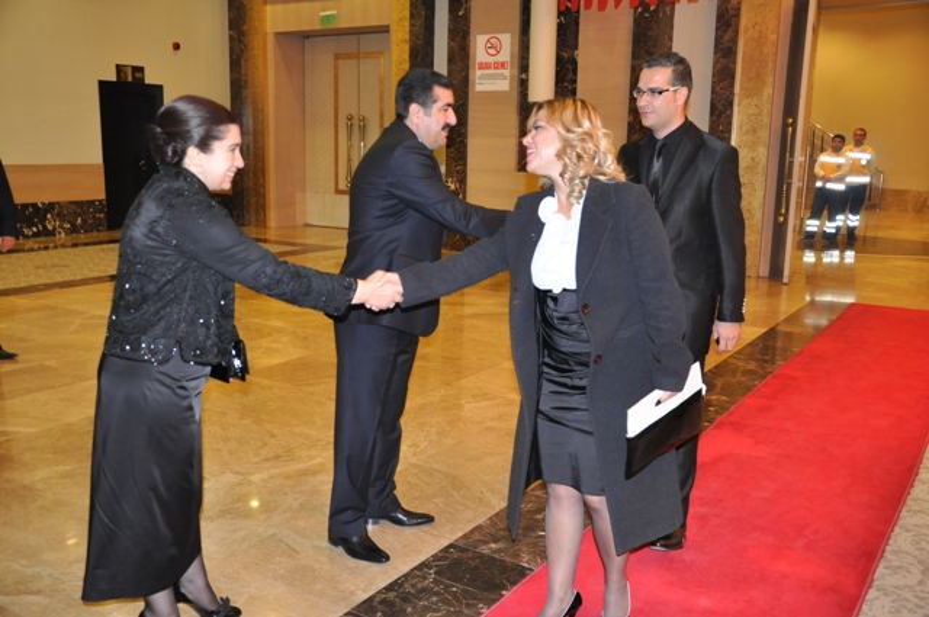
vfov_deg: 39.9
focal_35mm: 33
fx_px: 850
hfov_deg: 57.3
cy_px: 308
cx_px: 464
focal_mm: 22
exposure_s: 1/60
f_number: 4.5
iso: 1250
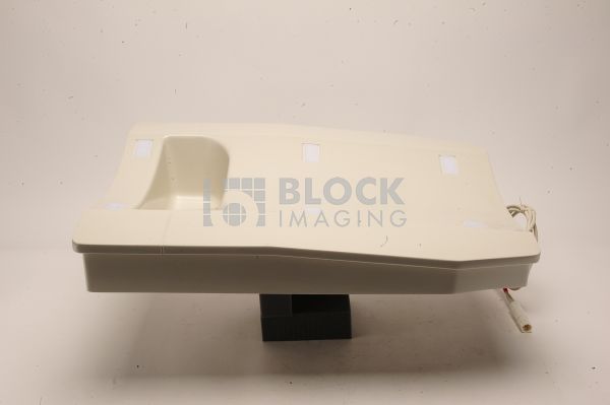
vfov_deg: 26.9
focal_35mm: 50
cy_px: 202
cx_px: 305
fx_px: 847
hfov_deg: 39.6
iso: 320
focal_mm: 50
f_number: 22
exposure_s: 1/160
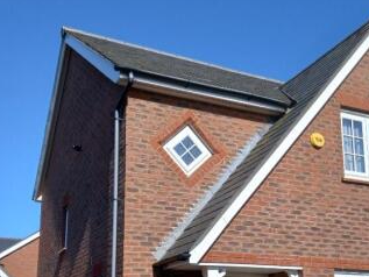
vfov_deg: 30.8
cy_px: 222
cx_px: 217
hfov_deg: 41.1
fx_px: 491
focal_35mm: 46
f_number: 2
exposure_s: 1/993
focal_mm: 4.6
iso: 25
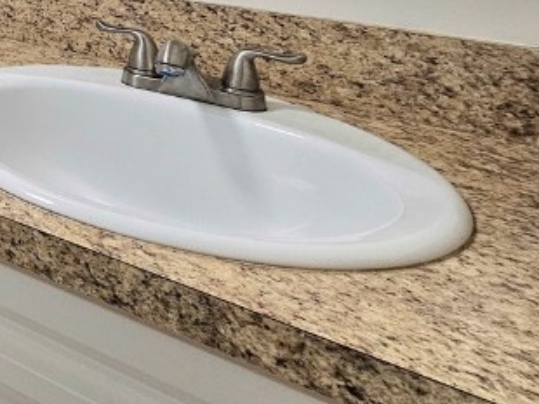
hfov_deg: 28.7
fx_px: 669
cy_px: -132
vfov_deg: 27.5
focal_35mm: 43
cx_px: -264
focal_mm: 2.2
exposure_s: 1/60.2
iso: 100
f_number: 2.2
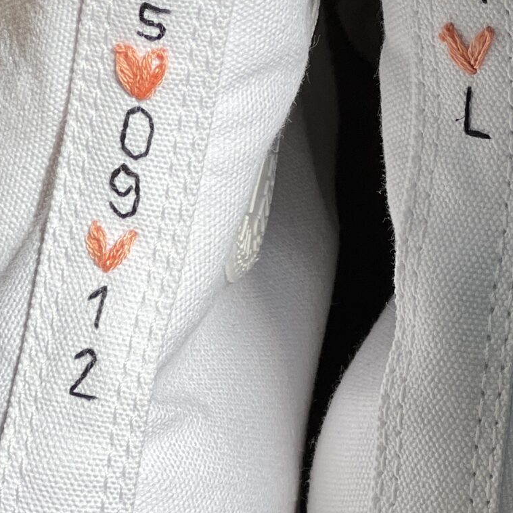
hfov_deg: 7.6
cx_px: 384
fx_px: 3856
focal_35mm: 230
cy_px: 275
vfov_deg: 7.6
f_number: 2.8
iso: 32
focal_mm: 9
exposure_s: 1/612
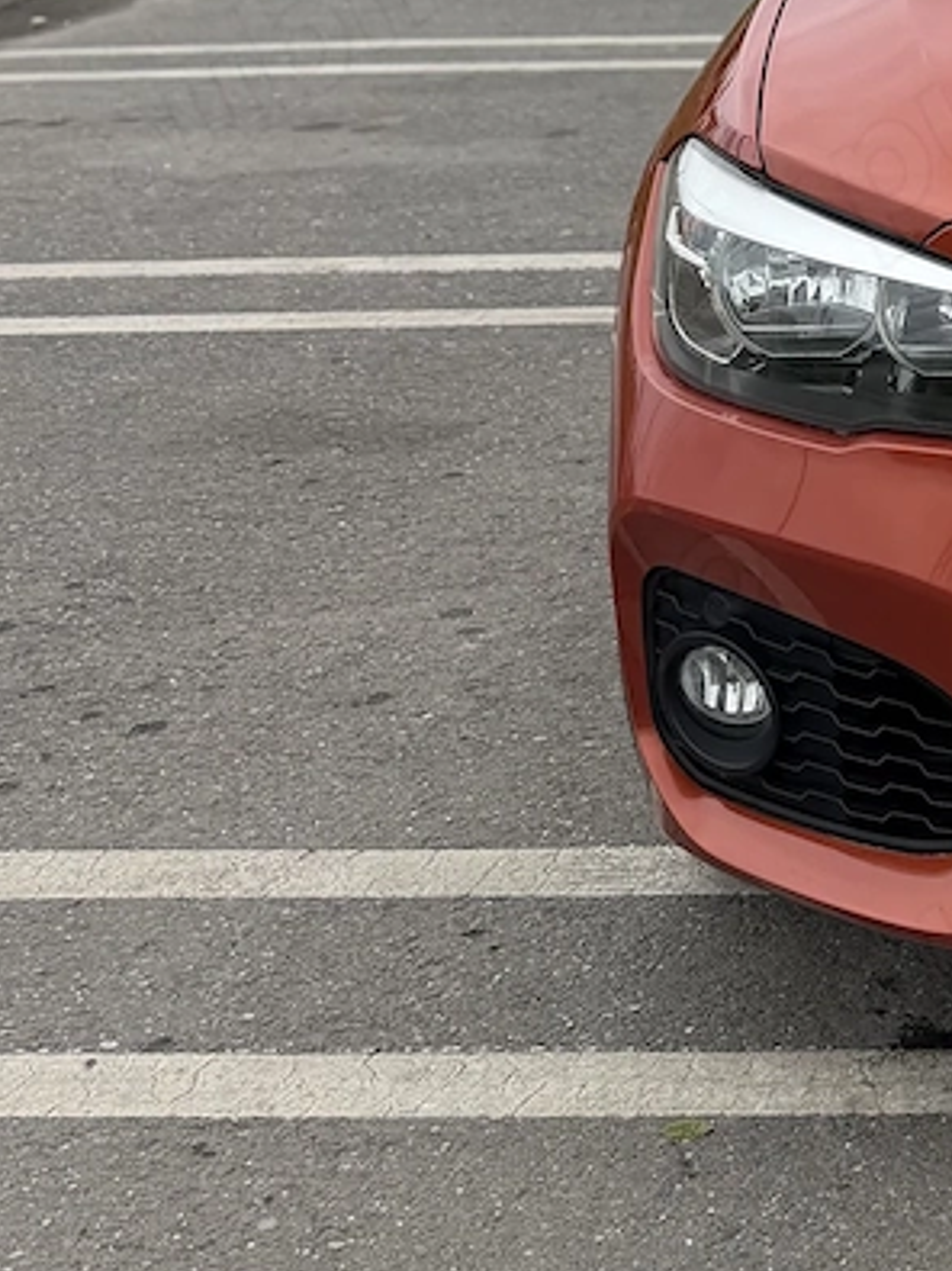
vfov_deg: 23.5
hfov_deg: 16.2
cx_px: 1547
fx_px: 2972
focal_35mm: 81
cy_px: 142
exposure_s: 1/1493
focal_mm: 6.76
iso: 80
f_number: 1.78
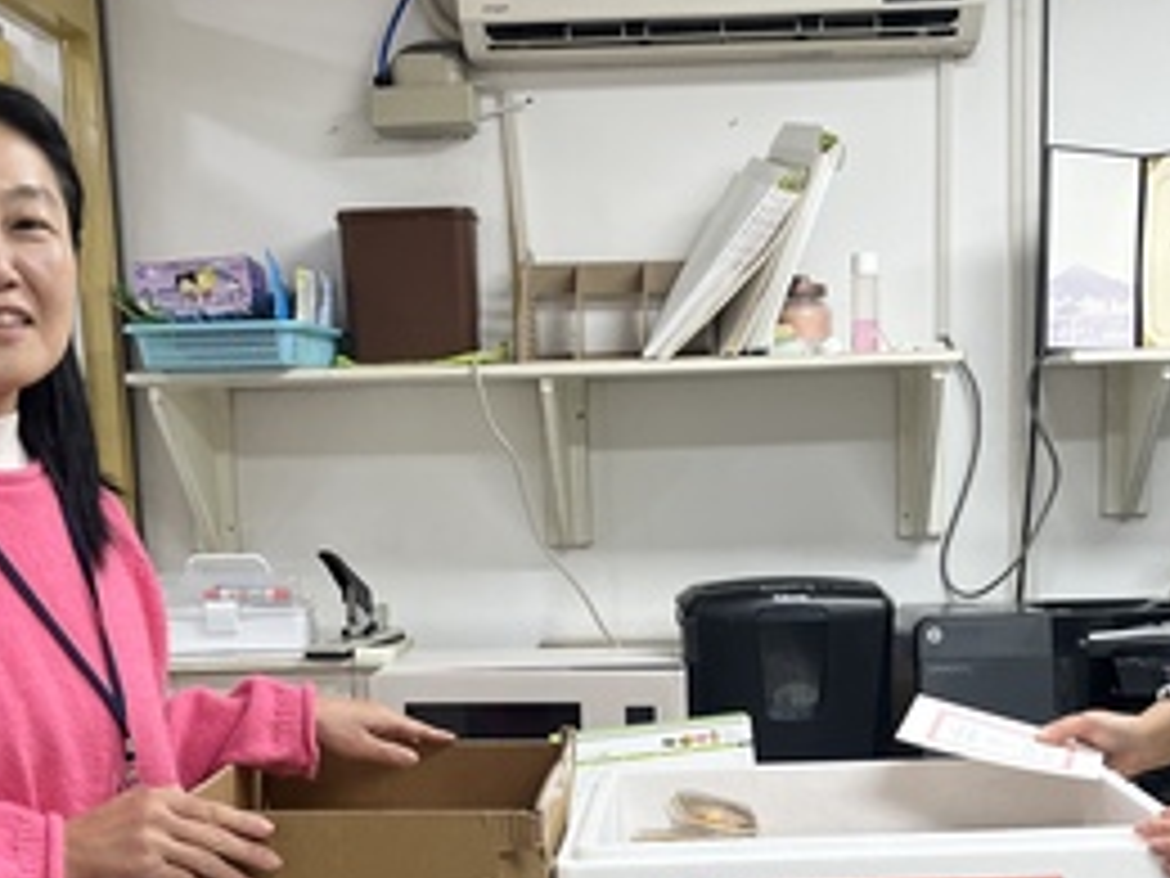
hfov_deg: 38.1
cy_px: 705
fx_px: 1690
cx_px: 693
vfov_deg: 28.5
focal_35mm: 50
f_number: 1.6
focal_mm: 5.1
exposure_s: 1/120
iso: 125
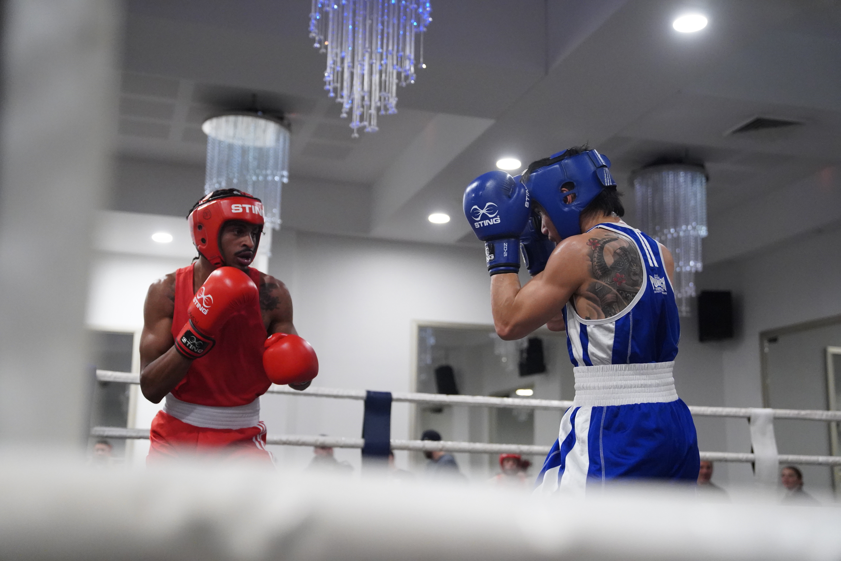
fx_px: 1075
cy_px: 280
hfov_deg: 42.7
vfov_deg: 29.2
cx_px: 420
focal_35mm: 46
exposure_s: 1/800
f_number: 2.8
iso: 10000
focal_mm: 46
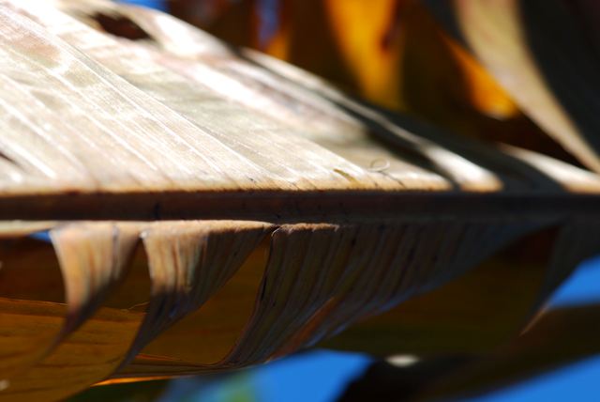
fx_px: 2627
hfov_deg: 13.0
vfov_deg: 8.7
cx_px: 300
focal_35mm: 158
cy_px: 201
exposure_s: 1/125
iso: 110
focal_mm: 105
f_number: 8
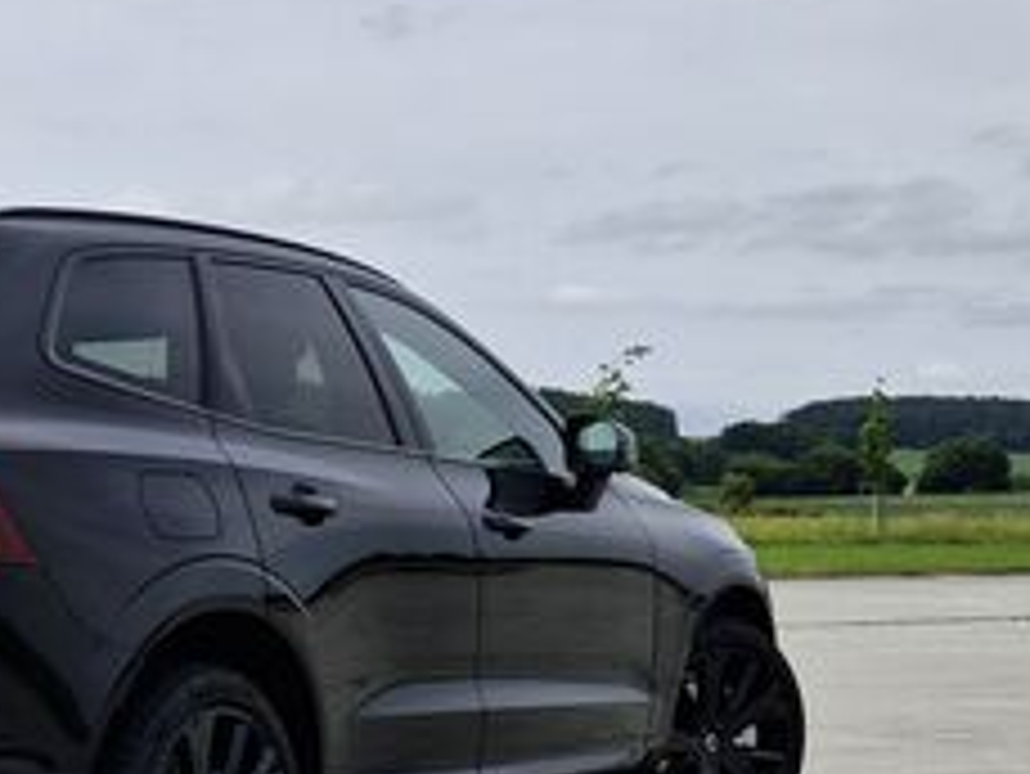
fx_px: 2203
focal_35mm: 74
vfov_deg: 19.9
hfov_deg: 25.2
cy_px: 454
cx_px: 36
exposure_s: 1/3440
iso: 50
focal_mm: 5.54
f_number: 1.8
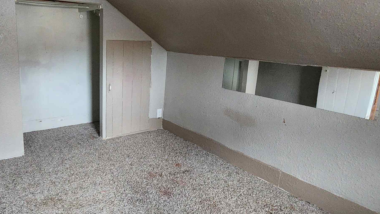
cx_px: 136
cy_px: 93
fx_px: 242
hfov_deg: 74.6
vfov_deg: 47.6
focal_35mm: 24
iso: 640
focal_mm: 2.2
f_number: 2.2
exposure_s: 1/24
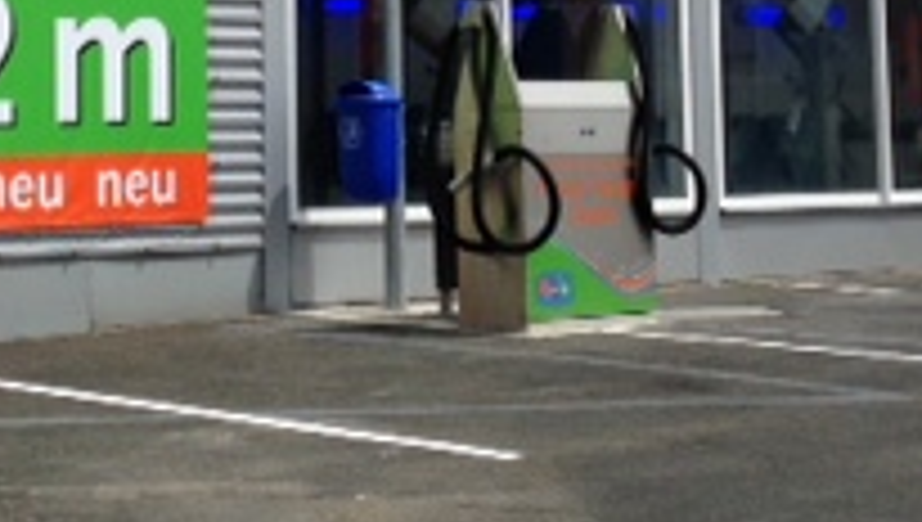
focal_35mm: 112
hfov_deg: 19.0
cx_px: 243
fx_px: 2742
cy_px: -180
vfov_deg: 10.6
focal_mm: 4.12
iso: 50
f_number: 2.4
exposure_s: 1/2857
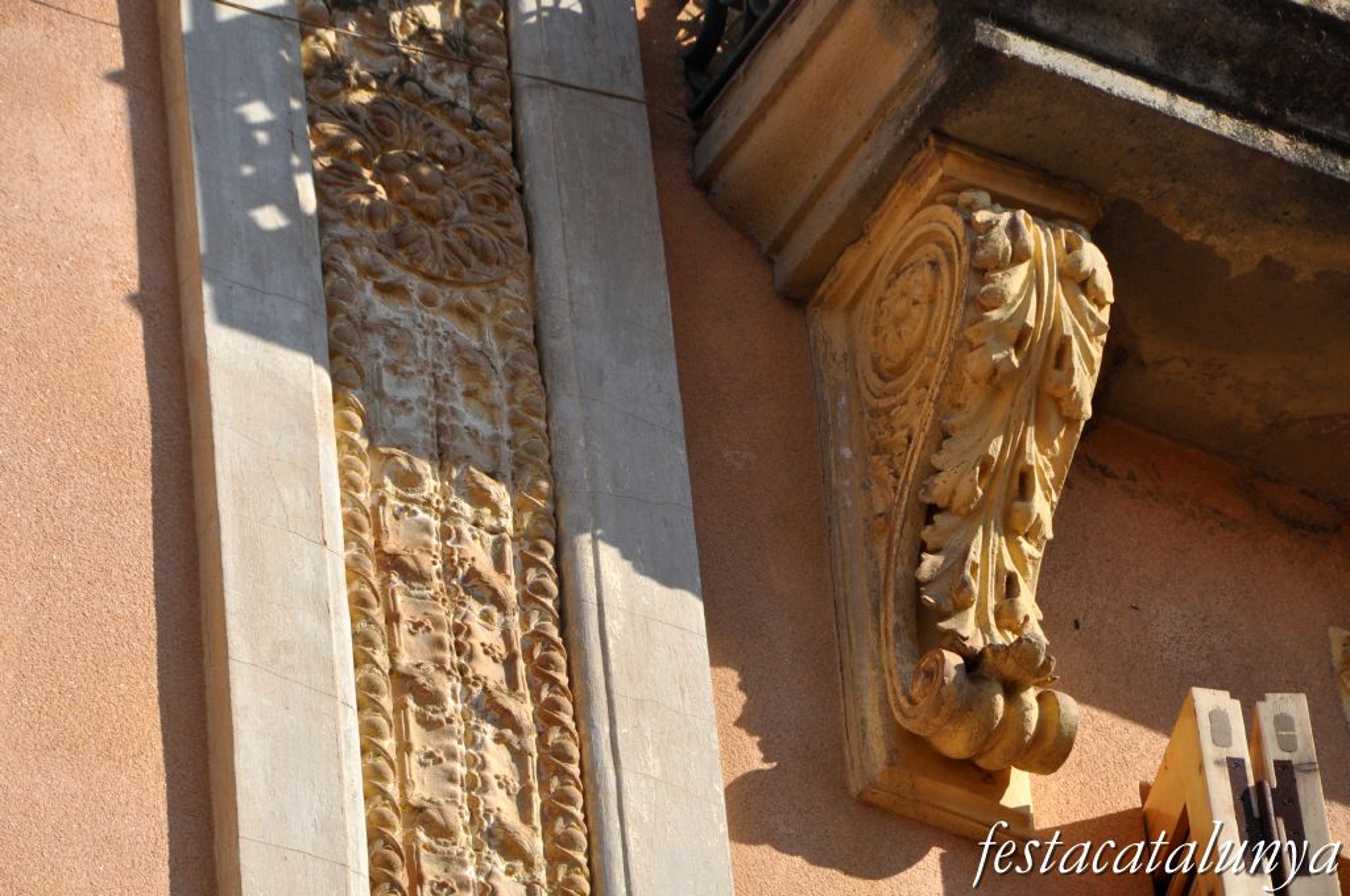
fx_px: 11236
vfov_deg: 4.6
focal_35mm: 300
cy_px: 448
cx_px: 675
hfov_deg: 6.9
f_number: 8
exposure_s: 1/1000
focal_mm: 200
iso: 500
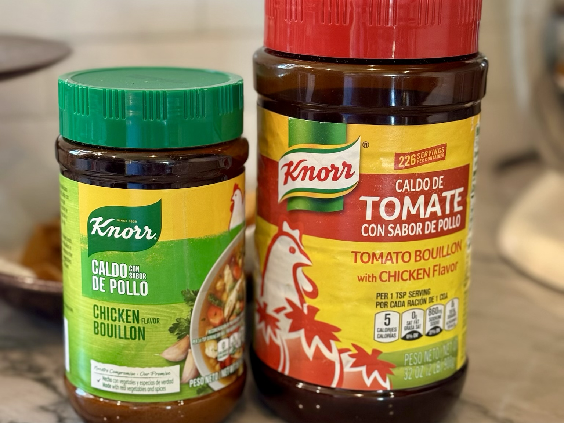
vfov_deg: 30.3
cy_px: 212
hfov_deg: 39.7
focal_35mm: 48
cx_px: 282
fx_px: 782
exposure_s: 1/60
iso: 200
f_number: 1.78
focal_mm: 6.76
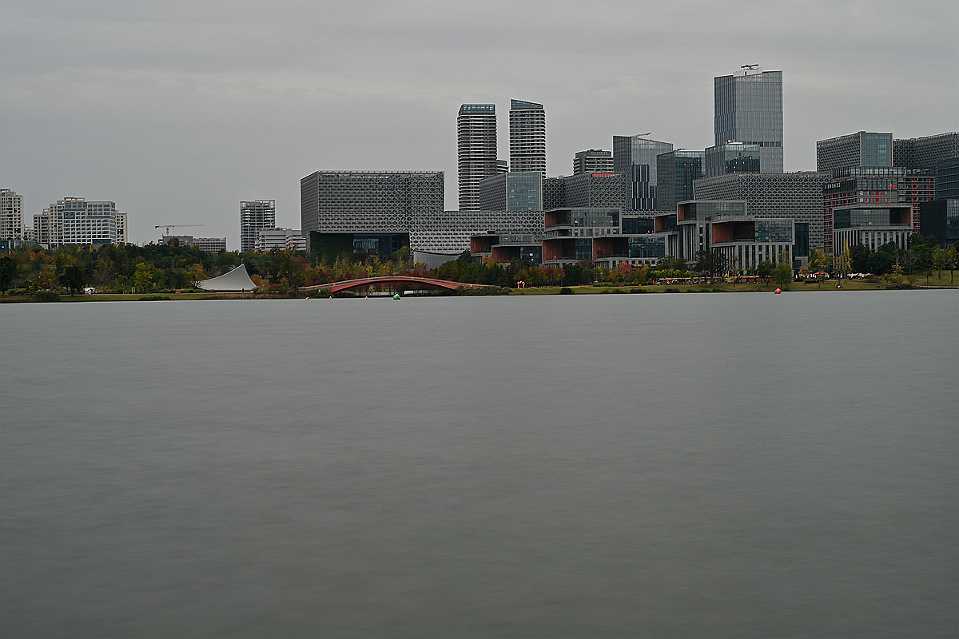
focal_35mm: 59
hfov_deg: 33.9
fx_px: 1572
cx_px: 480
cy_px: 320
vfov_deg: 23.0
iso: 100
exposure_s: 5
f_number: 11
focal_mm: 59
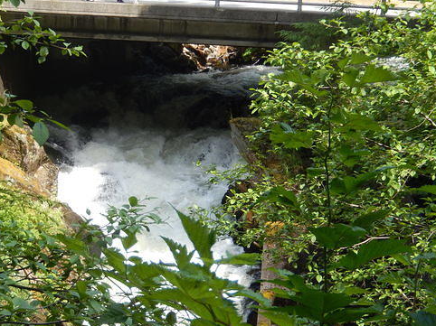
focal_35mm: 89
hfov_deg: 22.0
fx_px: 1120
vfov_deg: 16.6
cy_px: 127
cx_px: 166
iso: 125
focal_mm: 12
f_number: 4.8
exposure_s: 1/160
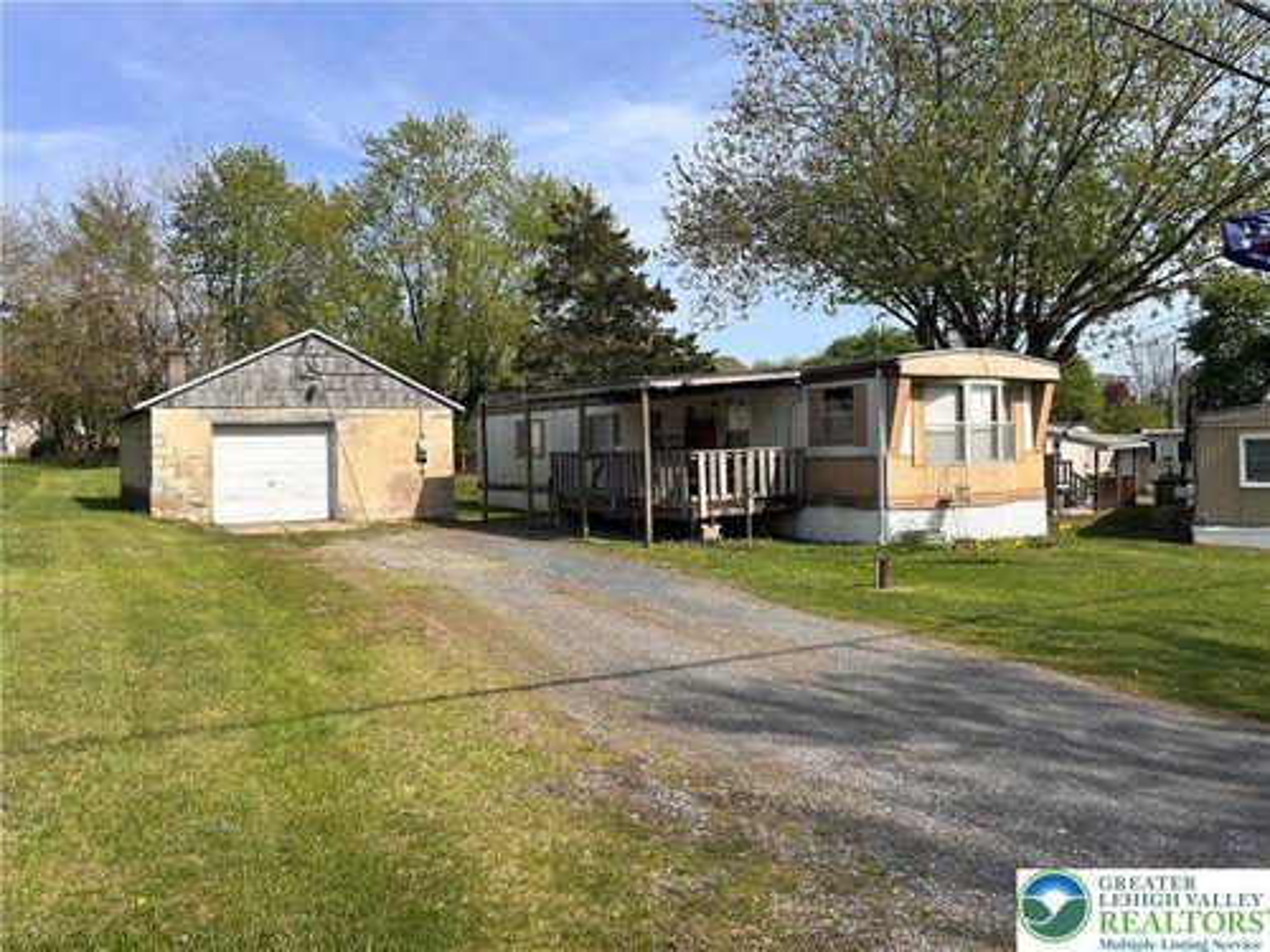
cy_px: 476
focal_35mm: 26
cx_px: 635
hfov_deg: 67.3
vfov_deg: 53.1
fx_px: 954
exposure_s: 1/3571
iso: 50
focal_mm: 5.7
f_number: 1.5
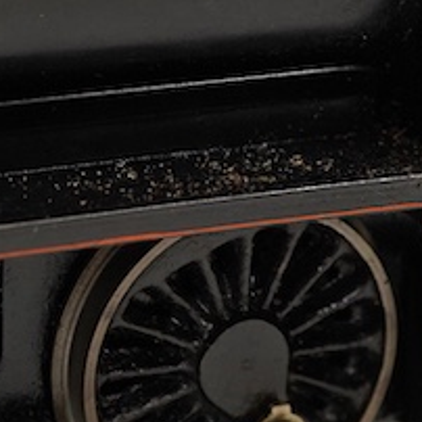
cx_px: 161
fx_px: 2345
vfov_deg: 10.3
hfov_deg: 10.3
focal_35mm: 170
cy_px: 123
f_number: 7.1
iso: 1250
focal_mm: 30
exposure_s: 1/125
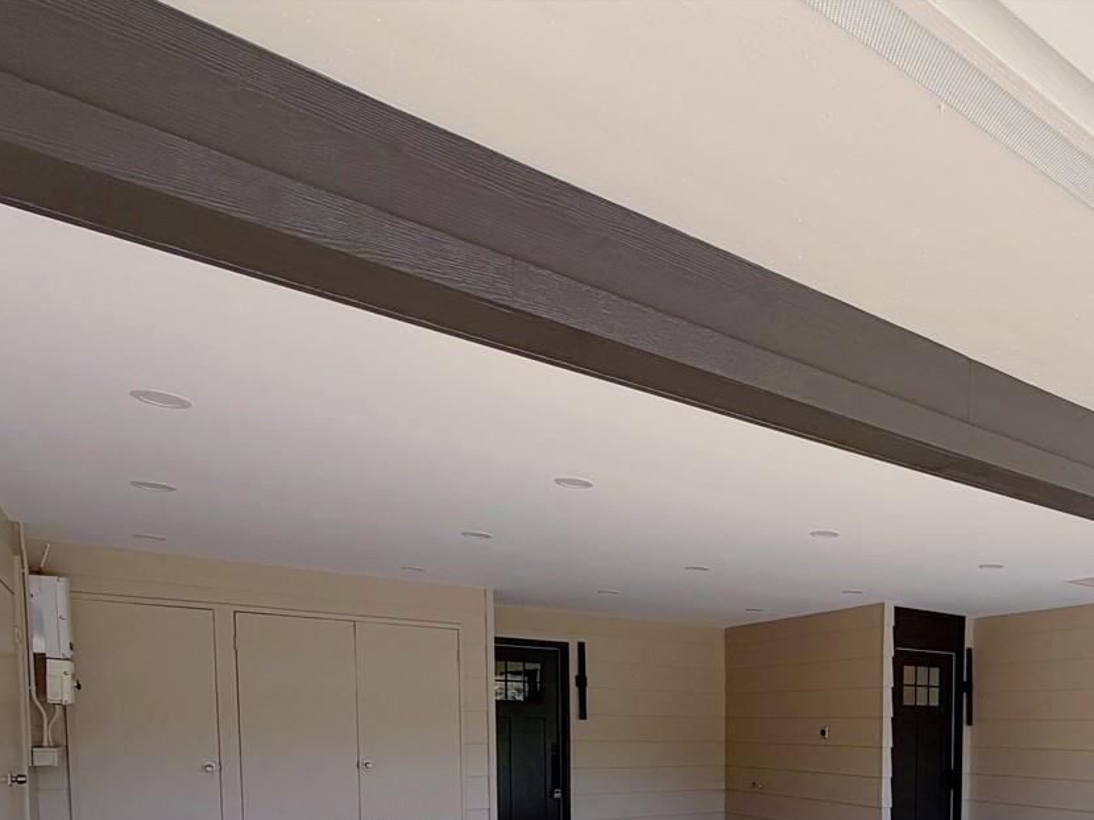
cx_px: 841
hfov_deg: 61.1
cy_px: 787
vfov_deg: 44.9
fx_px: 853
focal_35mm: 27
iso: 32
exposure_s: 1/770
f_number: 2.2
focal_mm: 2.22
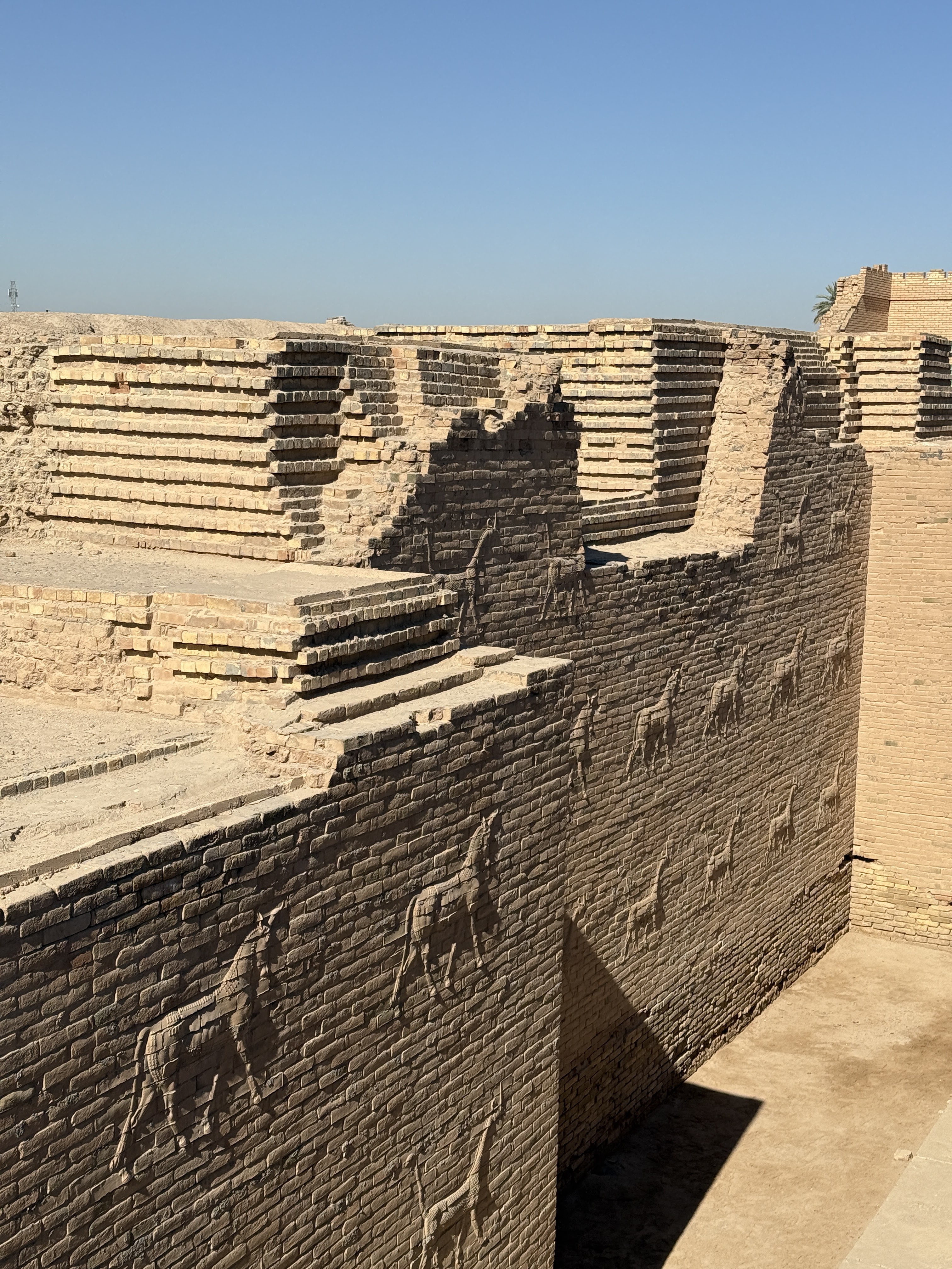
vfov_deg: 39.7
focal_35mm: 48
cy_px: 634
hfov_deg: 30.3
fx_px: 1760
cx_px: 476
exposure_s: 1/6536
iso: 64
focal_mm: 6.76
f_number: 1.78
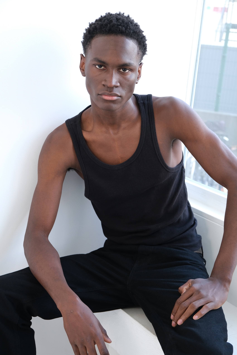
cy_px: 178
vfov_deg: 38.9
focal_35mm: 51
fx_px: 504
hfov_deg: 26.5
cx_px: 118
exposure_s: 1/125
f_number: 4
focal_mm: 34.3
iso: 800
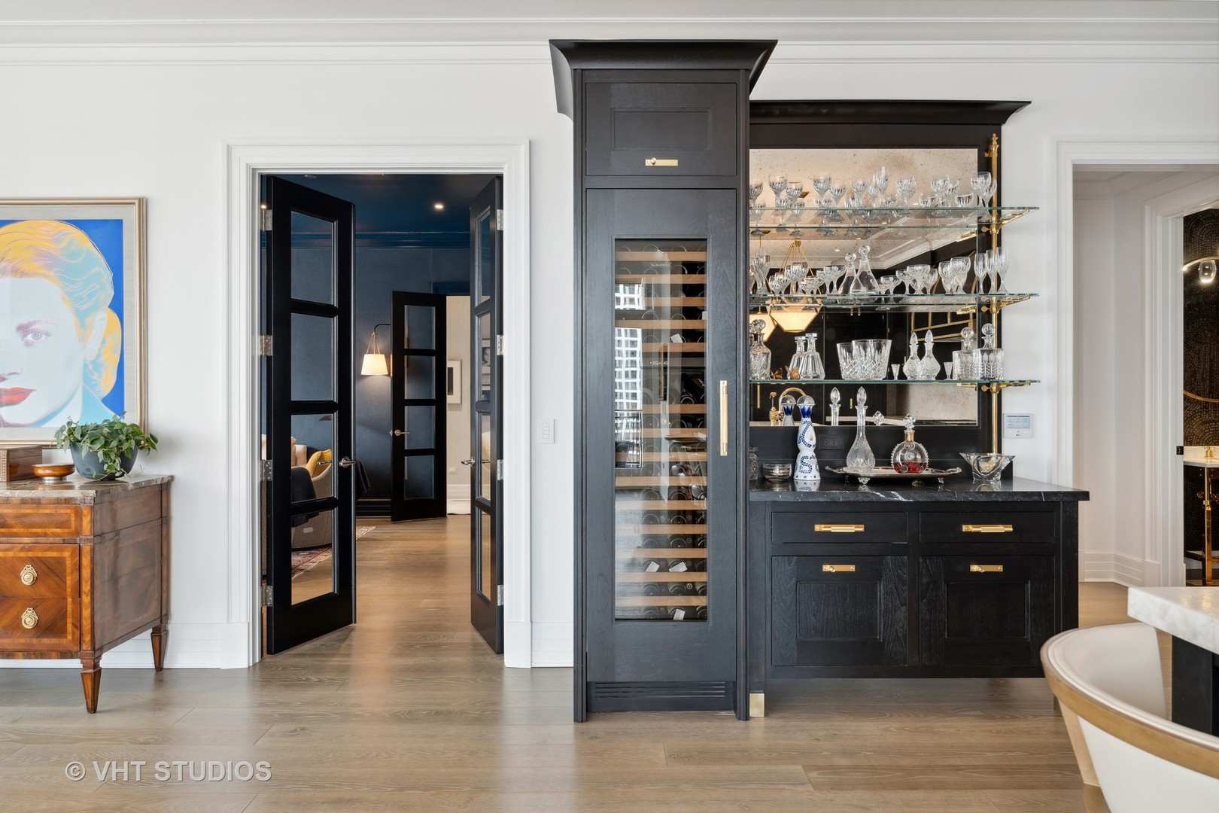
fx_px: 813
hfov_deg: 73.7
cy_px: 406
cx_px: 610
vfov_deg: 53.1
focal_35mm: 24
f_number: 7.1
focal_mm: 24
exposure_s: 1/13
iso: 320
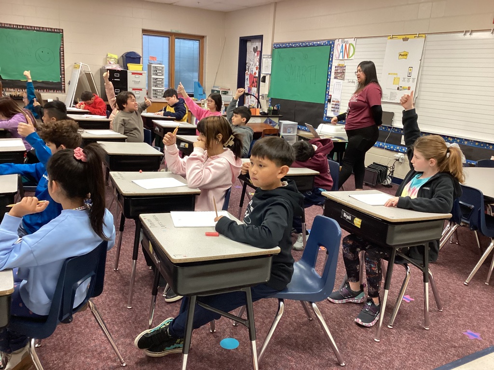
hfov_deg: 58.4
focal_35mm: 31
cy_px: 185
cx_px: 247
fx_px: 442
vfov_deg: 45.4
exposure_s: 1/60
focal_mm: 3.3
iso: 200
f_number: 2.4
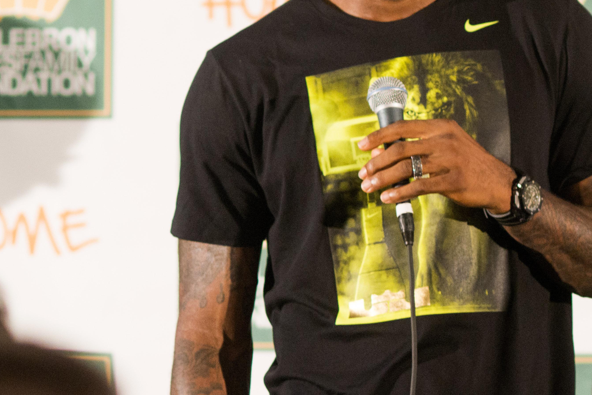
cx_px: 572
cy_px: 248
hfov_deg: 5.5
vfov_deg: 3.7
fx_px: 6102
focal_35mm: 371
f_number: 2.8
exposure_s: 1/200
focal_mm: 135
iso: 800
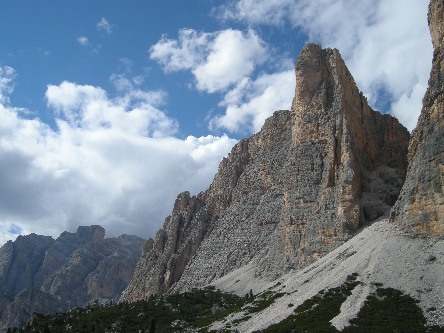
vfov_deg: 38.7
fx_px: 475
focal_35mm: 37
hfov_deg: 50.1
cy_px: 166
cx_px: 222
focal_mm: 7.9
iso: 64
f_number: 8
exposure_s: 1/224
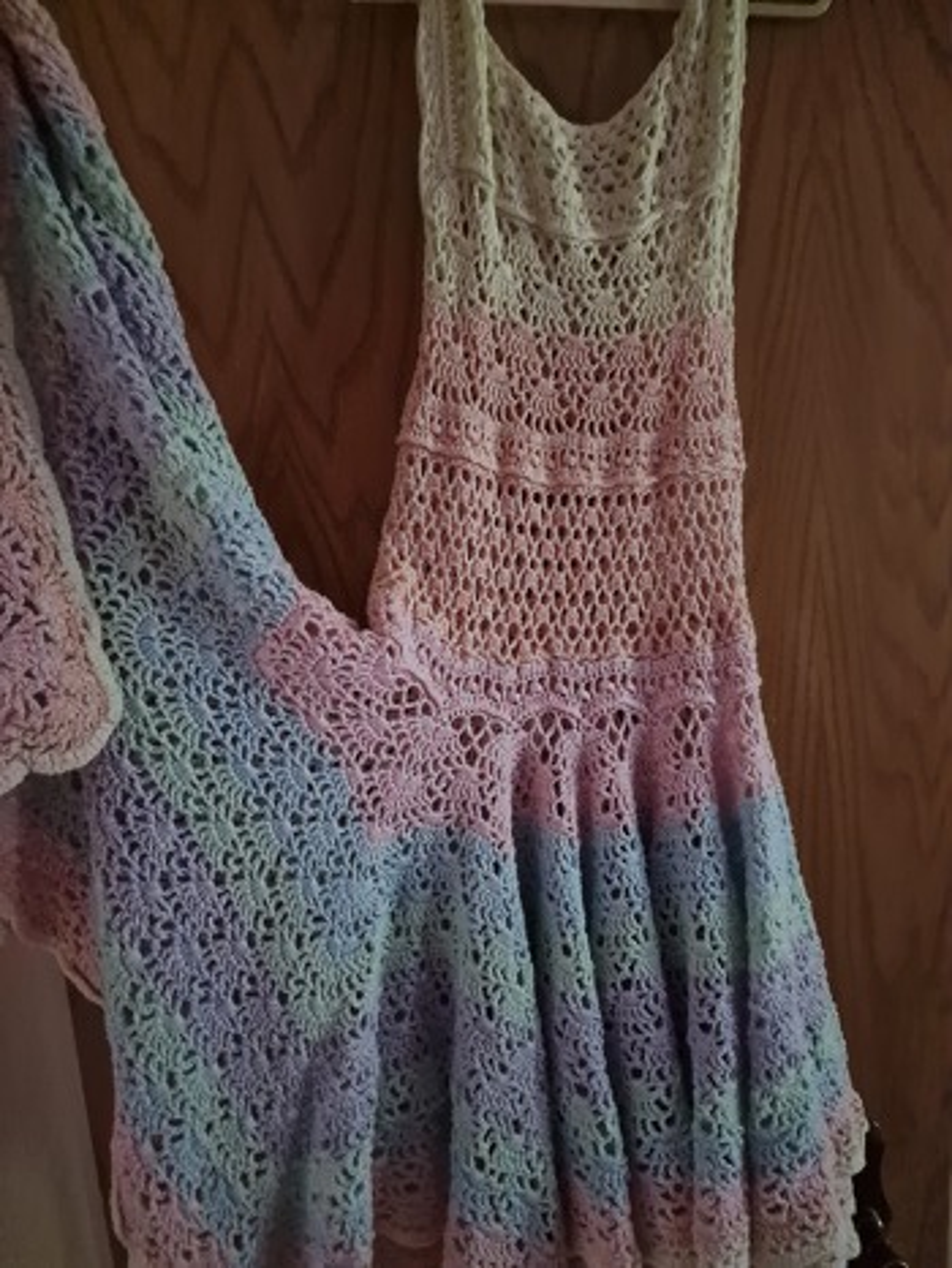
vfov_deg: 73.9
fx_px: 843
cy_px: 634
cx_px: 476
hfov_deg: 58.9
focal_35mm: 23
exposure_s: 1/25
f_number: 1.8
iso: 1600
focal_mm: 6.4
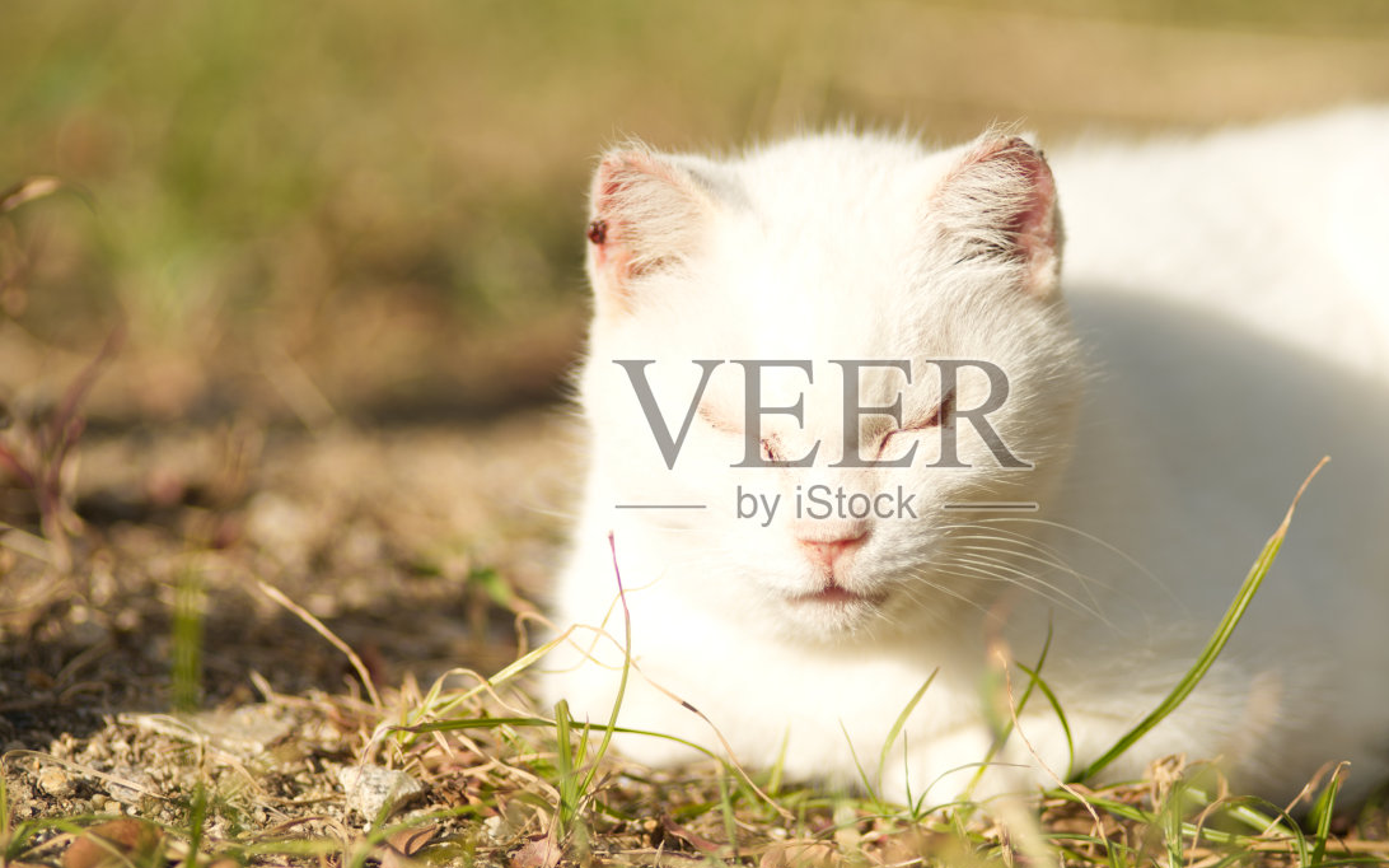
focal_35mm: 269
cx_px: 824
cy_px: 445
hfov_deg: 7.8
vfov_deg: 4.9
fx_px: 10181
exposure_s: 1/2000
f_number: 2.8
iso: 100
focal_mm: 180
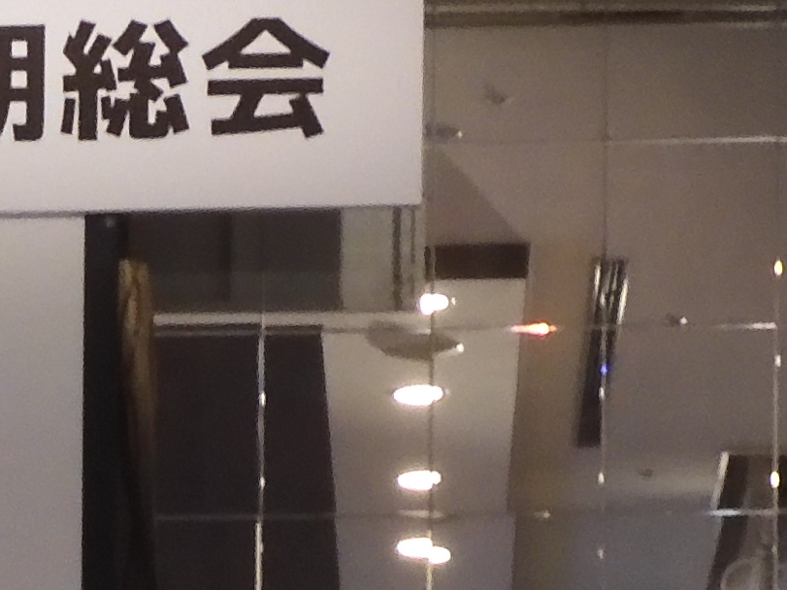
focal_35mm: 324
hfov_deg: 6.0
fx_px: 7365
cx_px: -701
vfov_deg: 4.5
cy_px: 1411
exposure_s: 1/30
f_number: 4.5
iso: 360
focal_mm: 10.2
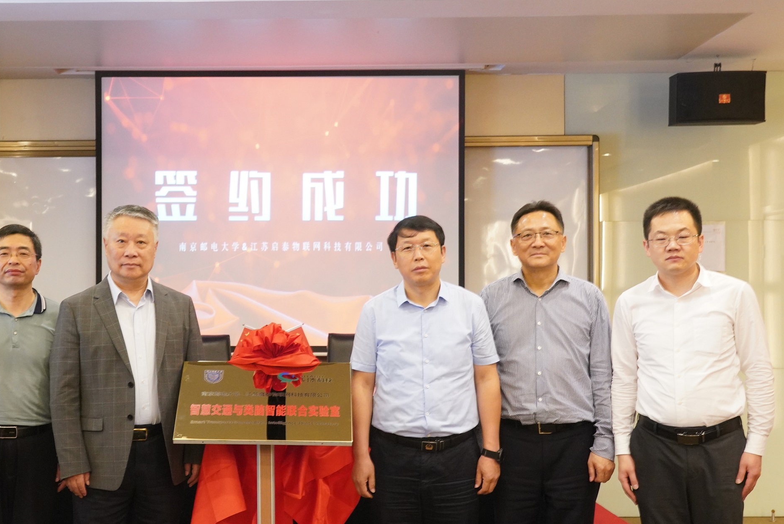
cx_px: 274
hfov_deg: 37.2
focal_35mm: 53
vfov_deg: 25.5
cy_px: 295
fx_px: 1155
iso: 3200
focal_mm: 30
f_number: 7.1
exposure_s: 1/30
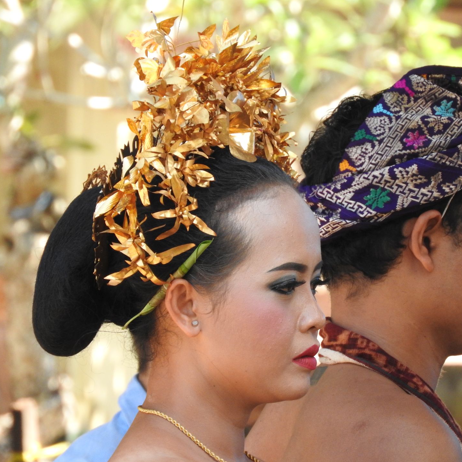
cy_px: 231
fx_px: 8924
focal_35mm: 591
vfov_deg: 3.0
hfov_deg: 3.0
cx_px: 286
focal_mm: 89.6
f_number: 5.6
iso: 400
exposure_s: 1/160
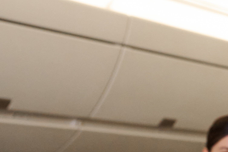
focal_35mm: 197
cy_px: 270
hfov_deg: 9.9
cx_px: 404
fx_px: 1248
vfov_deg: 6.8
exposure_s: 1/125
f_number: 4.5
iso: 1600
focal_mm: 36
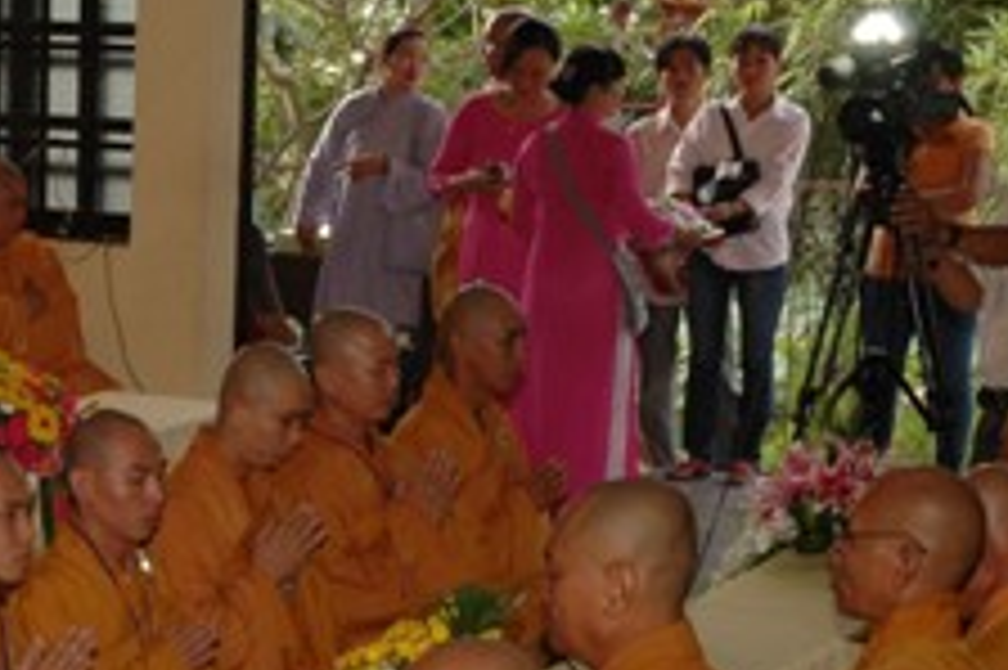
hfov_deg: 13.5
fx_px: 4085
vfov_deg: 9.4
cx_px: -333
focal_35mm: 146
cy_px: 576
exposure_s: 1/100
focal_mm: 34
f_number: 5
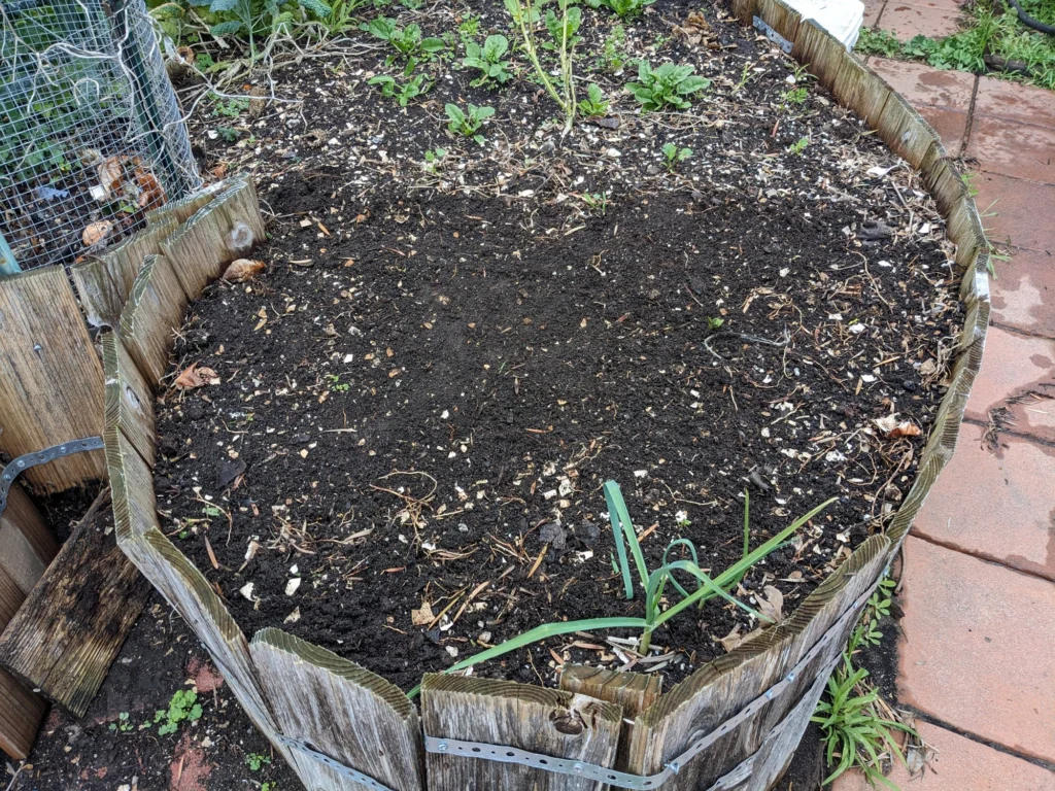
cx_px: 528
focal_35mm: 27
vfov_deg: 51.4
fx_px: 823
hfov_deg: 65.3
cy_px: 396
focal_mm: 4.38
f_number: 1.73
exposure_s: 1/361
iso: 48
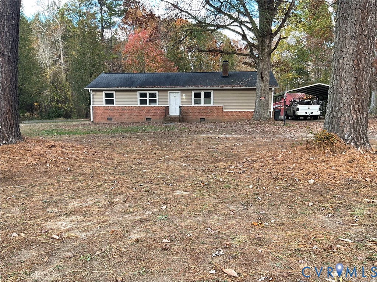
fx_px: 316
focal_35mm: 29
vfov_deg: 48.2
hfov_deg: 61.7
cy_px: 141
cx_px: 188
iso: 32
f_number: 1.8
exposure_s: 1/122
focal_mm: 3
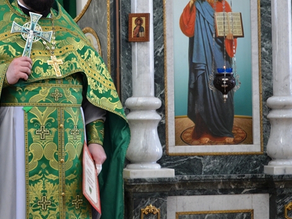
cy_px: 59
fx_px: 1154
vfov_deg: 10.8
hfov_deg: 14.3
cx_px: 58
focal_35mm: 137
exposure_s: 1/30
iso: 800
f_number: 5.6
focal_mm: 55
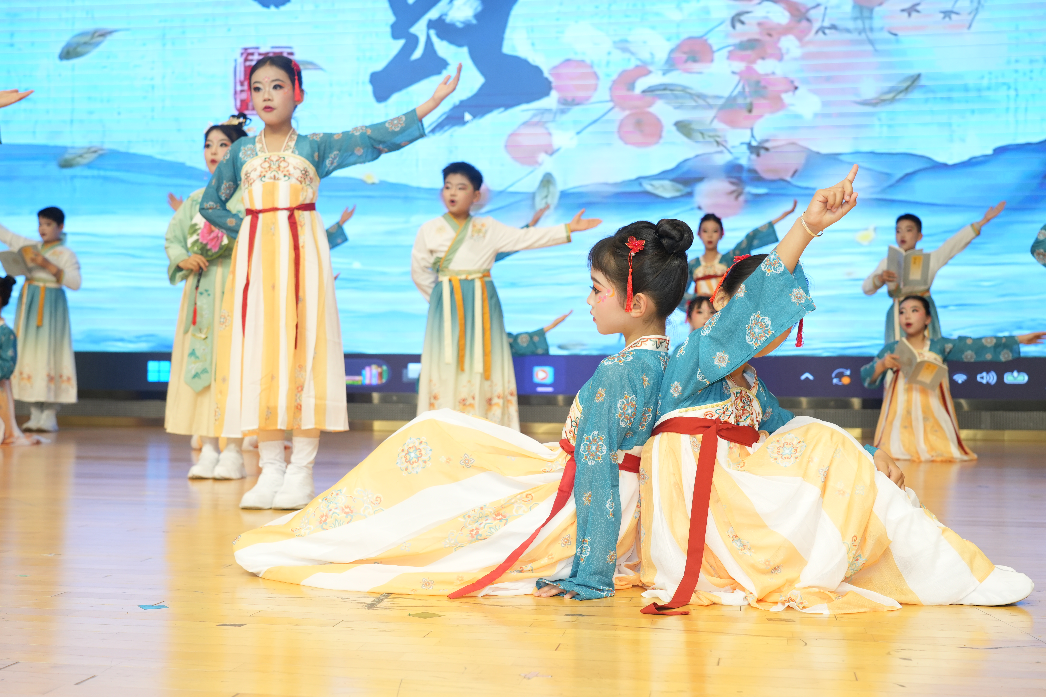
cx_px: 523
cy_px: 348
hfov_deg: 44.5
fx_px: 1278
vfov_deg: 30.5
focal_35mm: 44
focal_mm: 44
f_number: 5.6
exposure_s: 1/125
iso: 1000
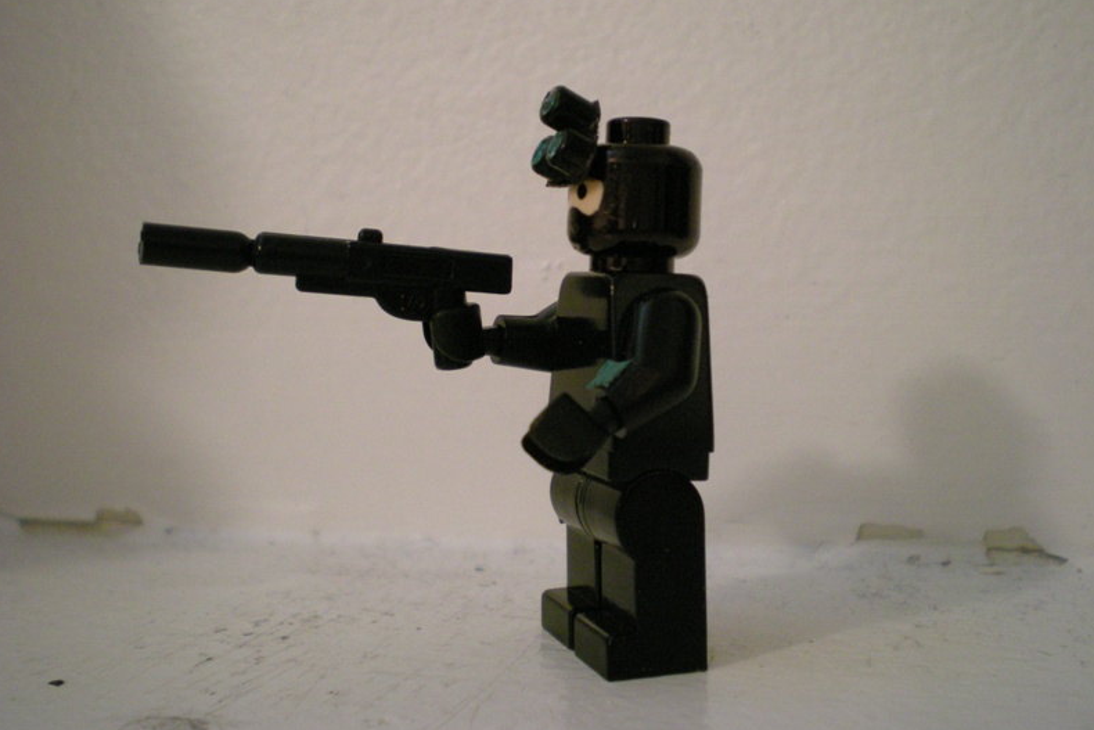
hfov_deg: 48.5
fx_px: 1216
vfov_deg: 33.4
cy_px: 330
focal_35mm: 40
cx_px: 550
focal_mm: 6.3
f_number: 3.1
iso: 353
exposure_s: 1/8
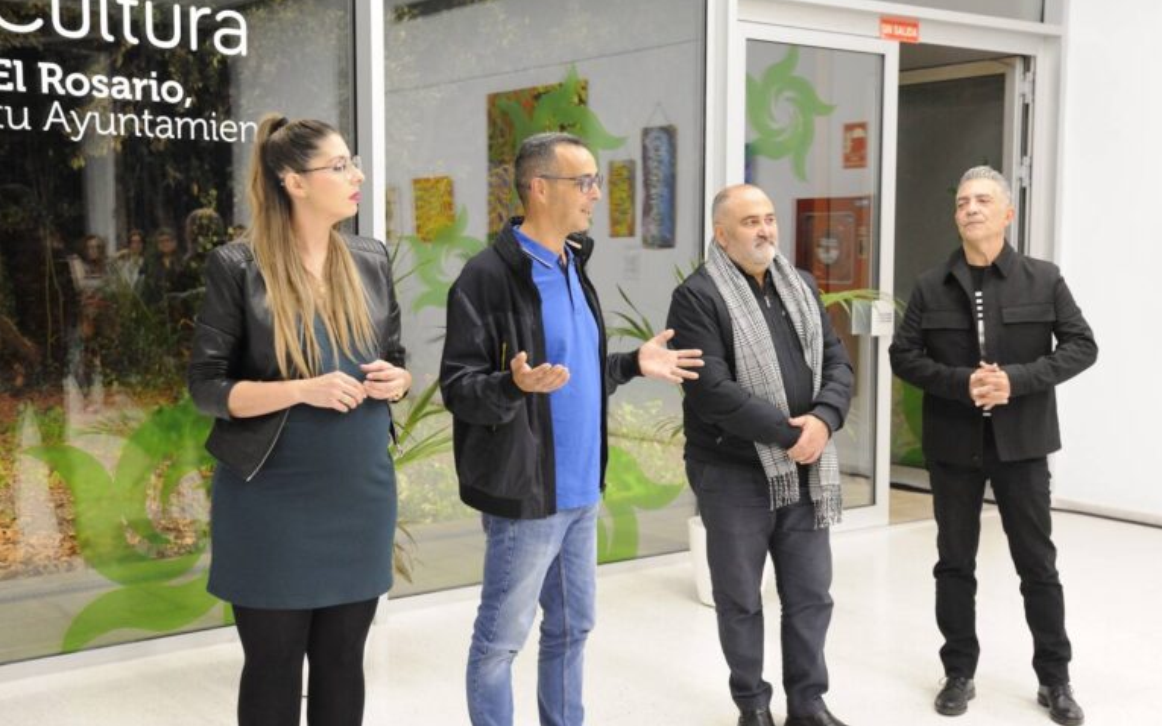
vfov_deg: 28.0
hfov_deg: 43.5
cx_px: 582
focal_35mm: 46
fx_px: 1457
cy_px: 349
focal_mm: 45
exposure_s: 1/100
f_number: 5
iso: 5000
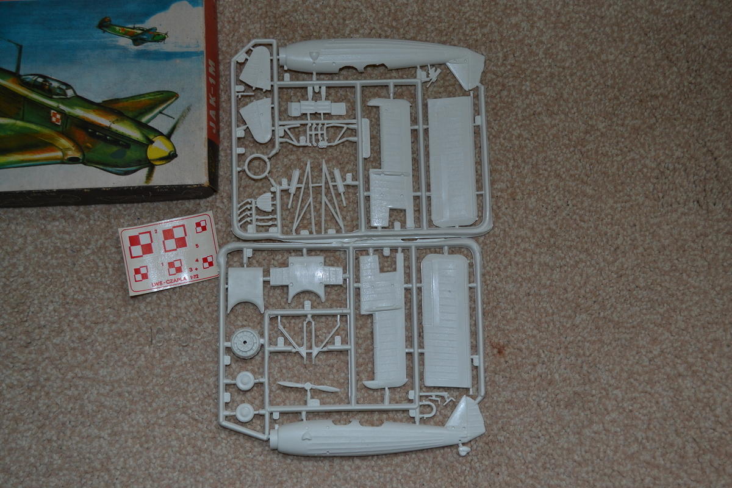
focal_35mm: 42
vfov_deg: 31.9
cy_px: 244
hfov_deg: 46.4
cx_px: 366
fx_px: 854
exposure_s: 1/60
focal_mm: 28
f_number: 4.5
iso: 400
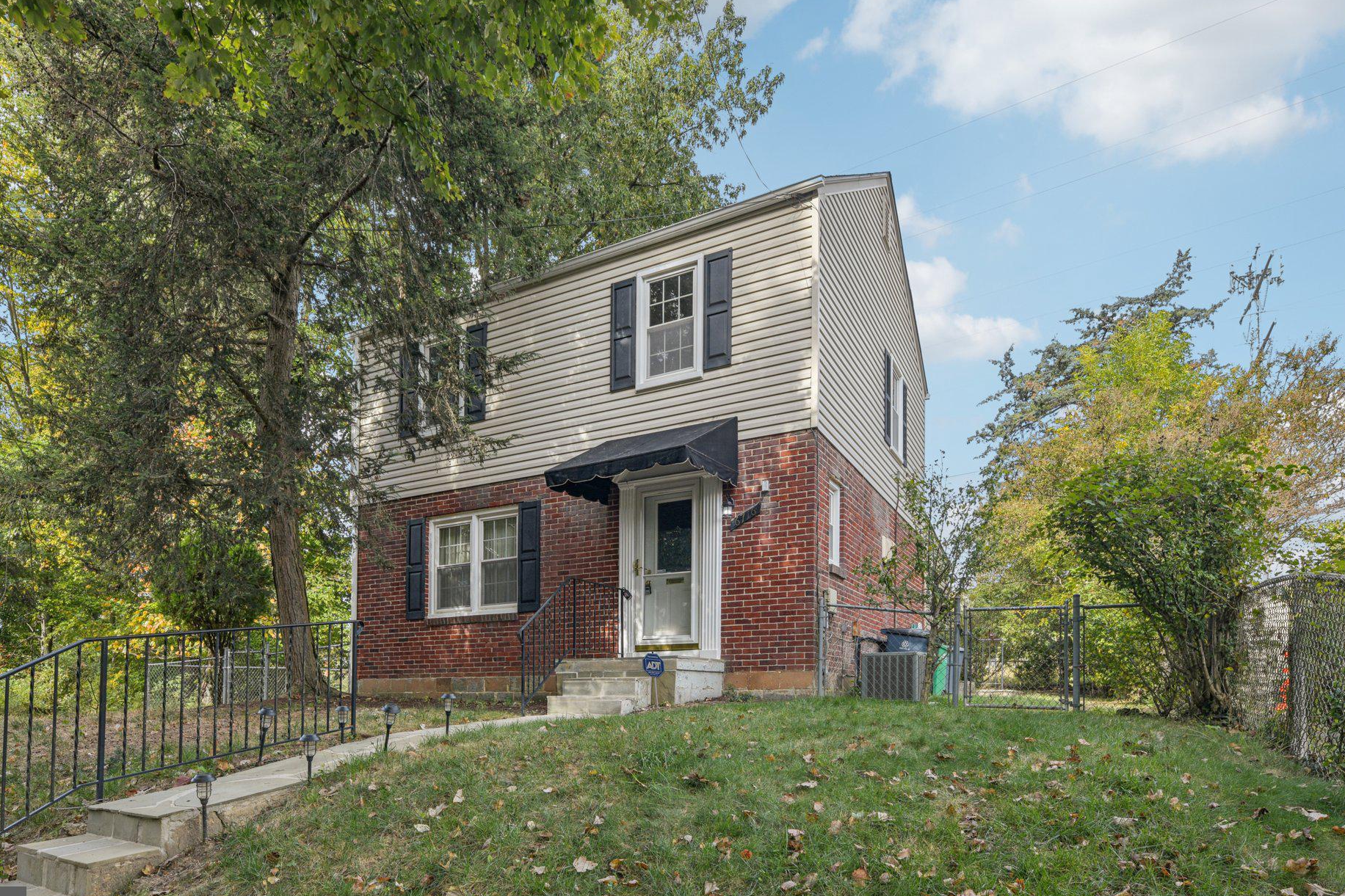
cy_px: 439
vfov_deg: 64.5
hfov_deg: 86.7
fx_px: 710
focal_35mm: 19
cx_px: 615
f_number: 8
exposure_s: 1/60
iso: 100
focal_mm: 17
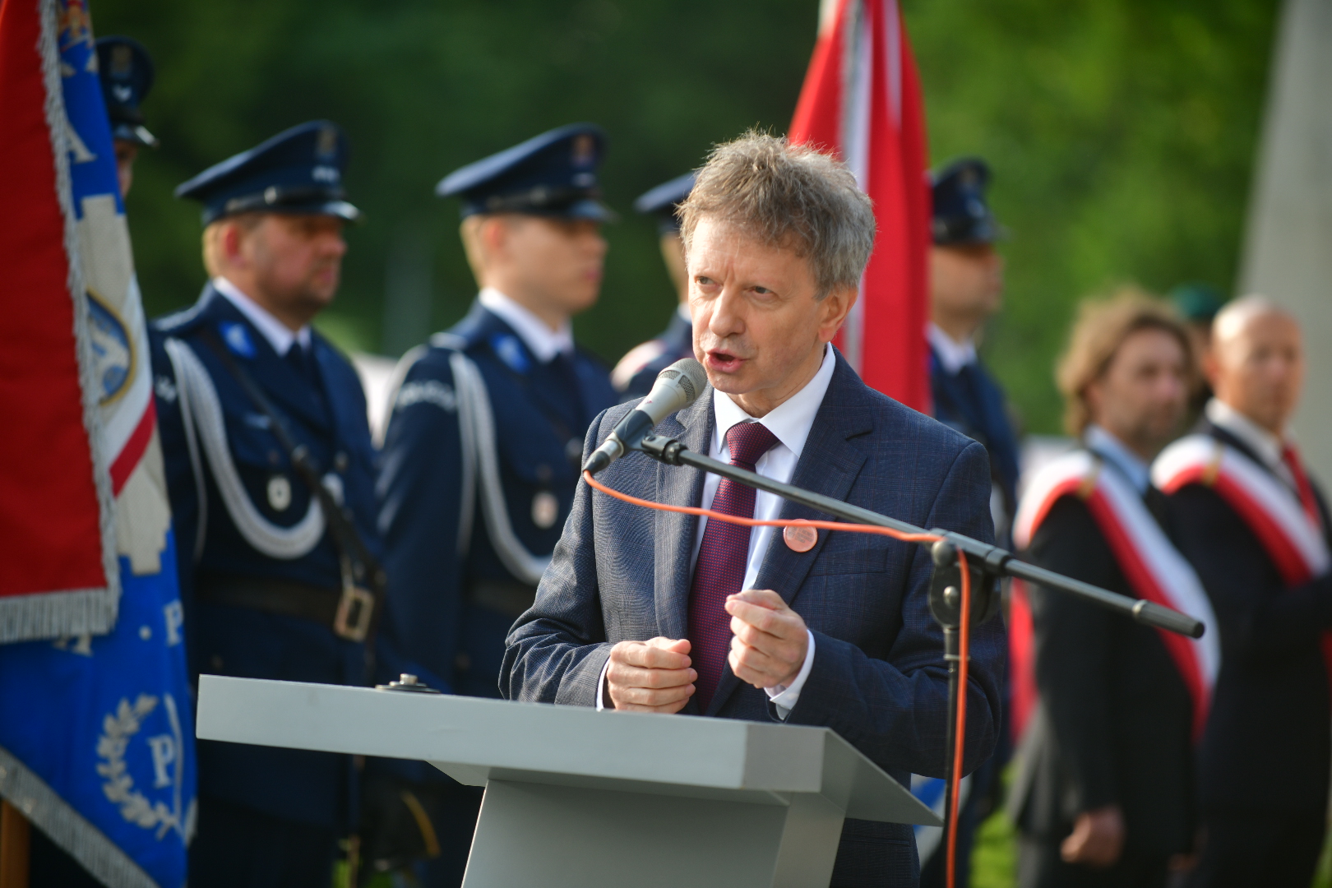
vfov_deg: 6.9
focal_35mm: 200
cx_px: 666
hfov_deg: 10.3
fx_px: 7399
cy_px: 444
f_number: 2.8
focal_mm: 200
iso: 110
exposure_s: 1/500
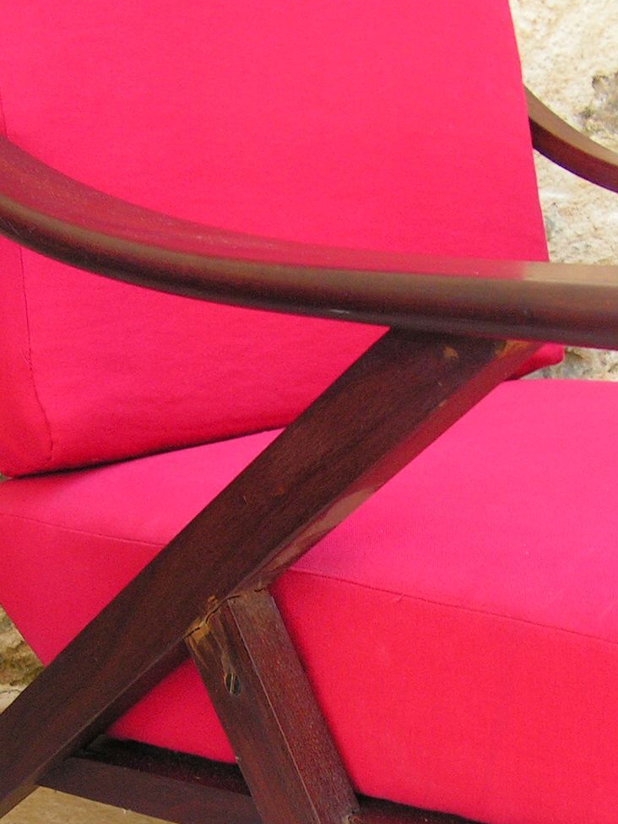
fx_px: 1404
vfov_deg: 31.8
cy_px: 668
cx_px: 263
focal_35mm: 59
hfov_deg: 24.8
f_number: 3.2
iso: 160
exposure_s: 1/40
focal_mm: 6
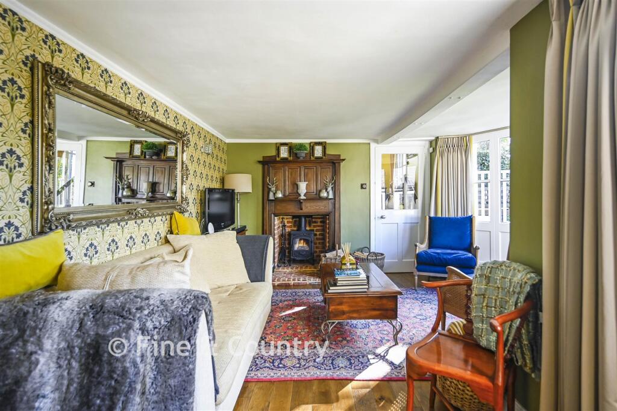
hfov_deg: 90.0
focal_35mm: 18
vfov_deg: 67.4
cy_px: 206
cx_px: 308
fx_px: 309
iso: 1000
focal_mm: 18
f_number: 4
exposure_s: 1/160
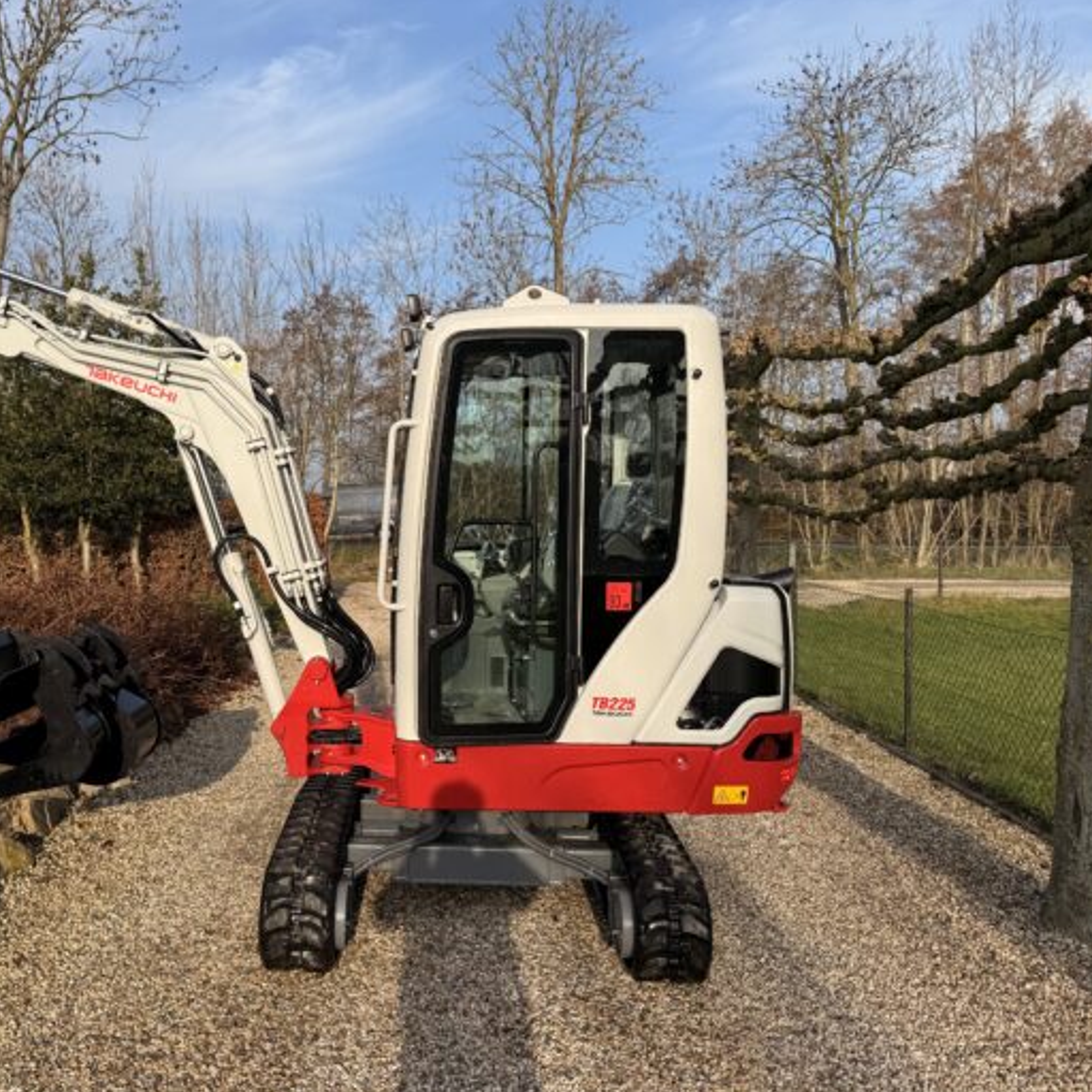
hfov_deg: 54.9
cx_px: 401
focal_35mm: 29
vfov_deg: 55.6
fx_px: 1035
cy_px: 547
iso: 80
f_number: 1.78
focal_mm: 6.76
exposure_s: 1/3425
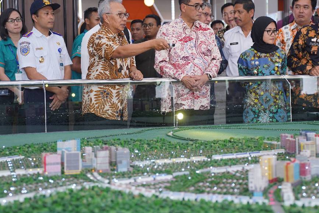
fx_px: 718
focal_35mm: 81
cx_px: 187
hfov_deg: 25.0
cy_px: 76
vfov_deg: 16.8
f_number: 2.8
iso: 640
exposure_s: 1/200
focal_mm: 50
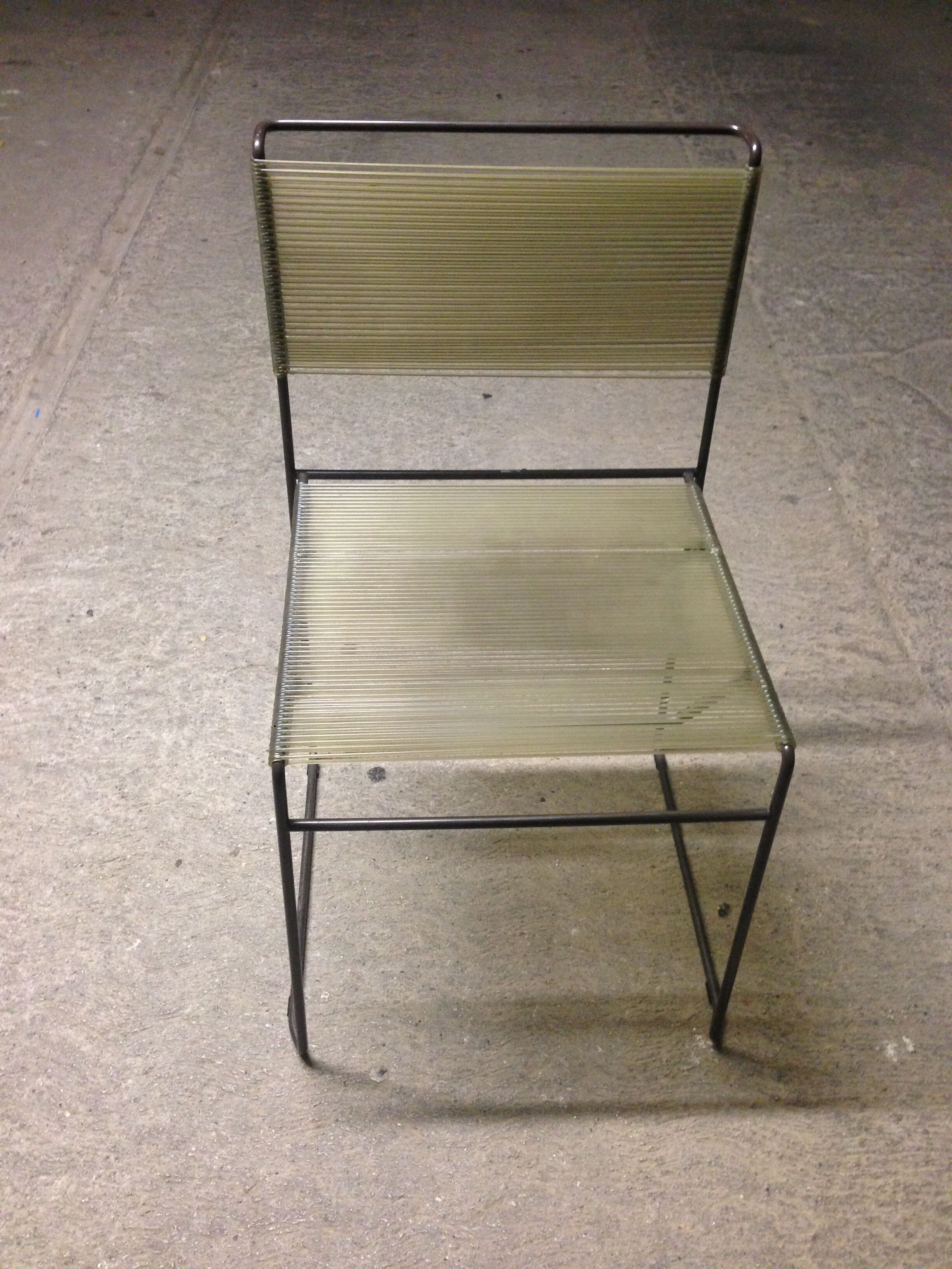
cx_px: 476
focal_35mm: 33
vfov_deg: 55.4
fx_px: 1210
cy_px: 634
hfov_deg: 42.9
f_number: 2.4
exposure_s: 1/20
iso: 250
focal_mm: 4.12
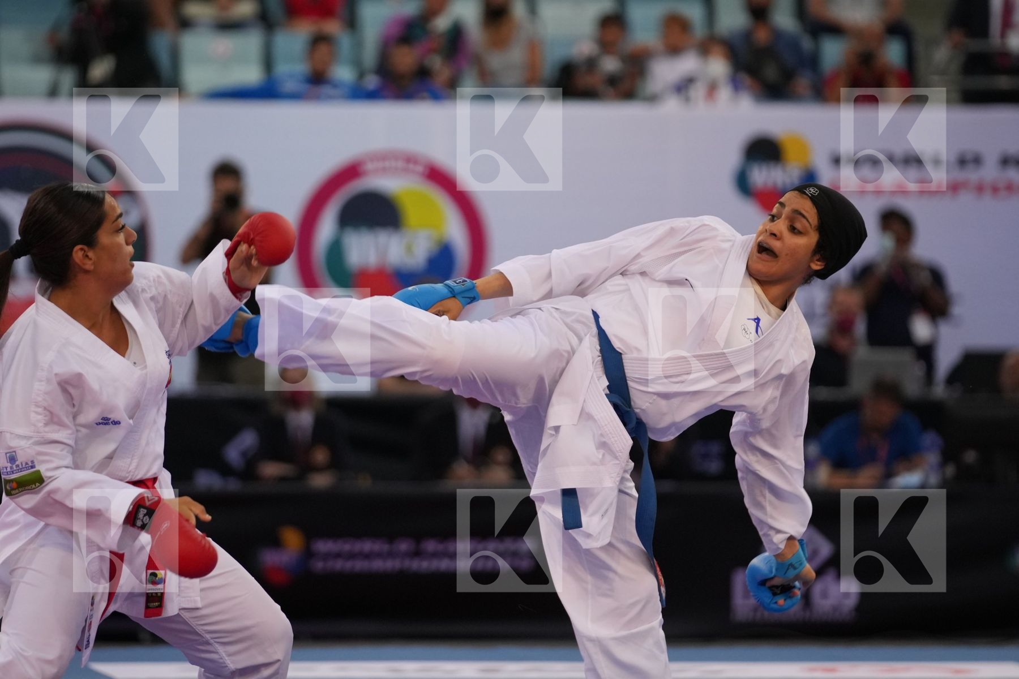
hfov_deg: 7.6
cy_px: 340
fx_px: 7670
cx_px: 510
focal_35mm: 271
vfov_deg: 5.1
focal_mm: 181
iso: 1600
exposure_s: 1/1000
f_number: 2.8
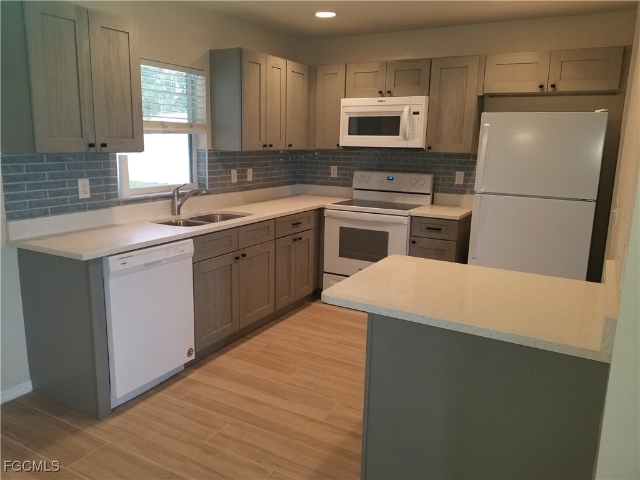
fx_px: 481
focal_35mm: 26
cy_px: 240
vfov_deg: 53.1
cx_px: 320
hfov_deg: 67.3
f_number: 1.7
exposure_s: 1/40
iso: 100
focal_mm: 4.25
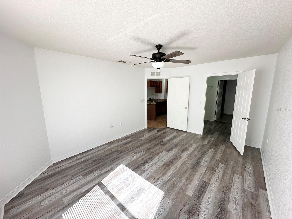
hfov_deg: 102.1
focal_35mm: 14
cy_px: 110
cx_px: 146
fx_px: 118
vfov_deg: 85.7
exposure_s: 1/99
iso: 40
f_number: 2.2
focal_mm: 2.22
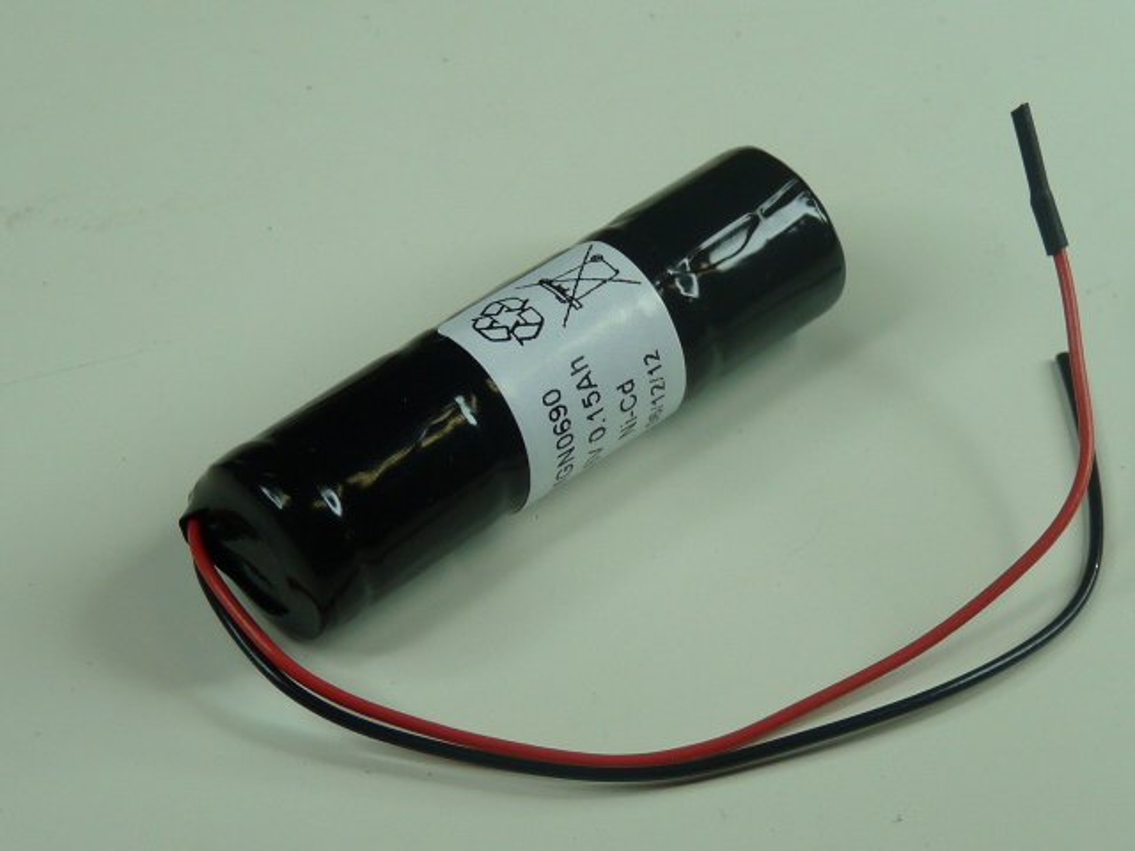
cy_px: 426
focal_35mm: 92
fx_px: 3017
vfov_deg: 16.1
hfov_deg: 21.3
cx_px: 568
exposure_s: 1/80
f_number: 3.2
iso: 100
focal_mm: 9.2
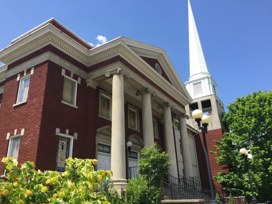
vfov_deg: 48.2
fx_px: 228
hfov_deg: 61.7
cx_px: 136
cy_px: 102
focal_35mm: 29
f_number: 2.2
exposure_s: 1/1130
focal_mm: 4.15
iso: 32
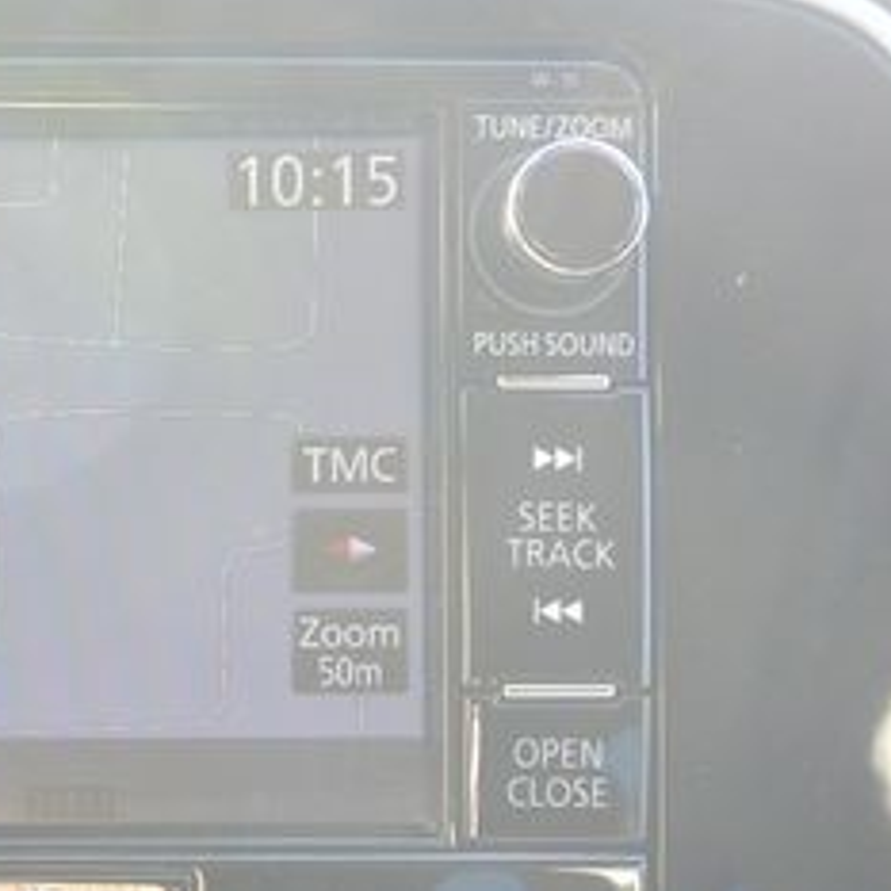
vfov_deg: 16.5
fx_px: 2941
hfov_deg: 15.9
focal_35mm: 101
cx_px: -421
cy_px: 1088
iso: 360
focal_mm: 10
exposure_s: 1/125
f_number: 3.5
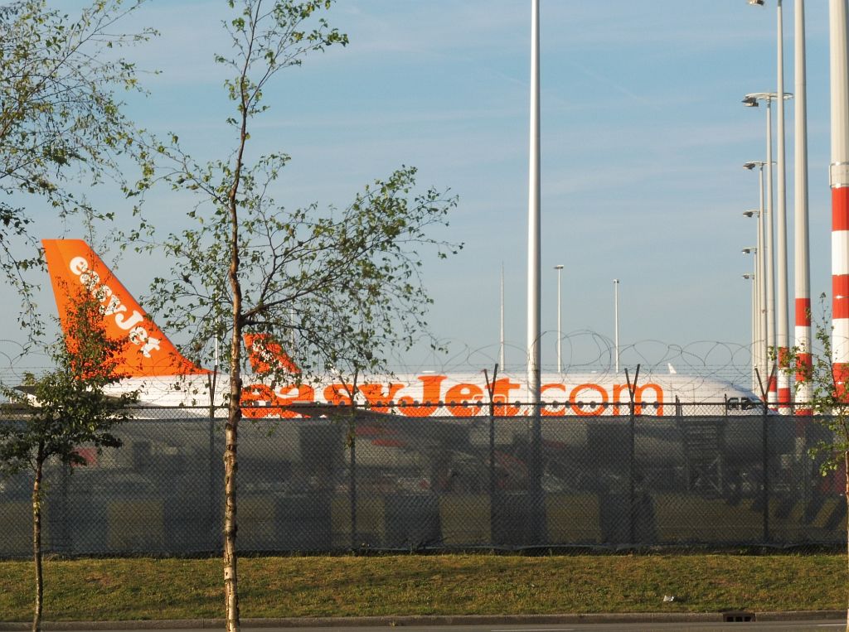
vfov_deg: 10.8
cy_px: 316
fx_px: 3352
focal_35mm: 137
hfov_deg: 14.4
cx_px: 424
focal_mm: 24.4
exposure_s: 1/250
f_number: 7.1
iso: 100
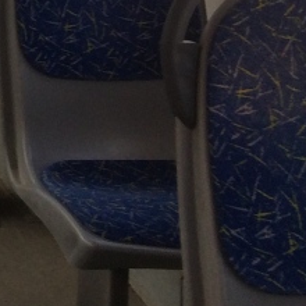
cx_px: -460
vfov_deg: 11.4
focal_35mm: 140
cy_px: -273
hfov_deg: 10.5
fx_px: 1400
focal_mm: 4.15
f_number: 2.2
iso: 40
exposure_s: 1/50
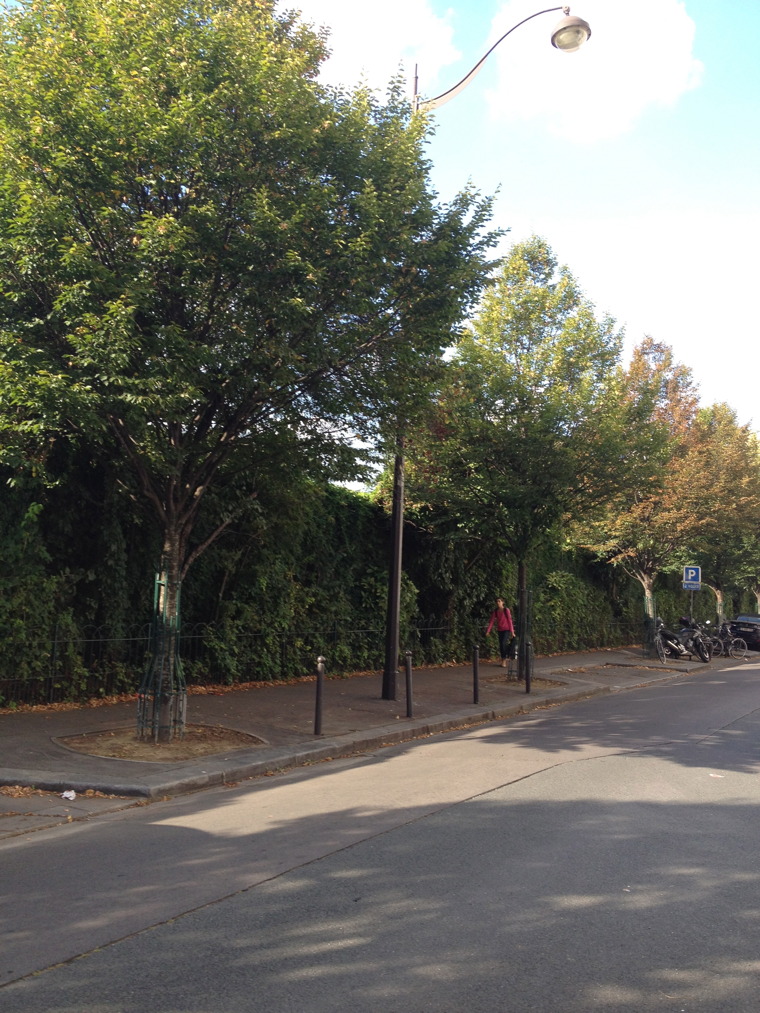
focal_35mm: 35
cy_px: 506
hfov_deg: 40.7
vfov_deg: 52.6
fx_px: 1025
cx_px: 380
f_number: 2.4
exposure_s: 1/321
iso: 50
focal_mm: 4.28
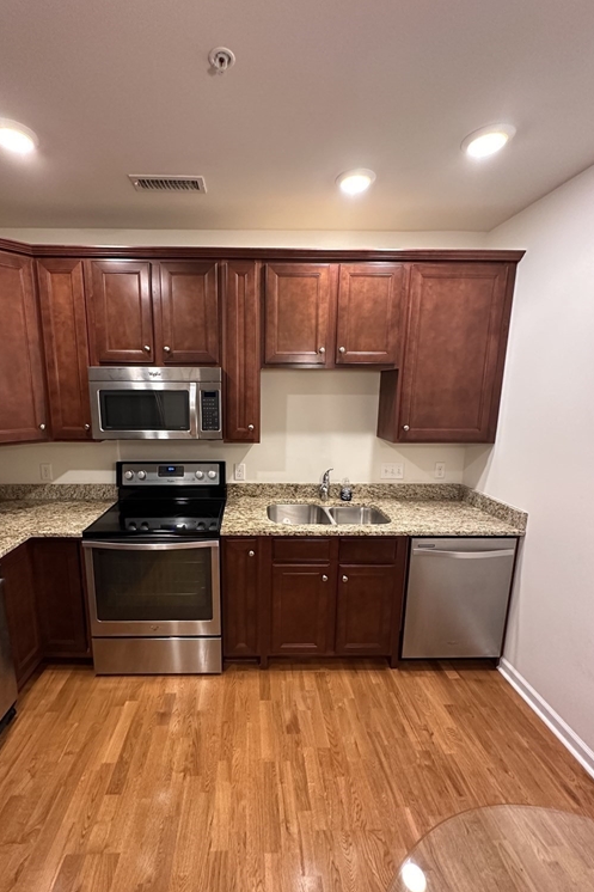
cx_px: 257
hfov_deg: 76.9
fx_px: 371
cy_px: 454
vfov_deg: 100.4
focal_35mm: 15
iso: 500
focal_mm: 2.22
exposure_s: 1/60
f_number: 2.2
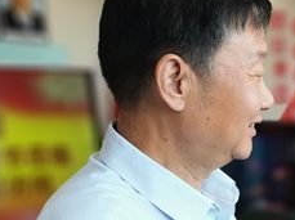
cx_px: 448
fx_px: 774
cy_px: 256
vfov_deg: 15.7
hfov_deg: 18.9
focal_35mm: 91
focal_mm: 4.75
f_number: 2.4
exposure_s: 1/100
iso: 160
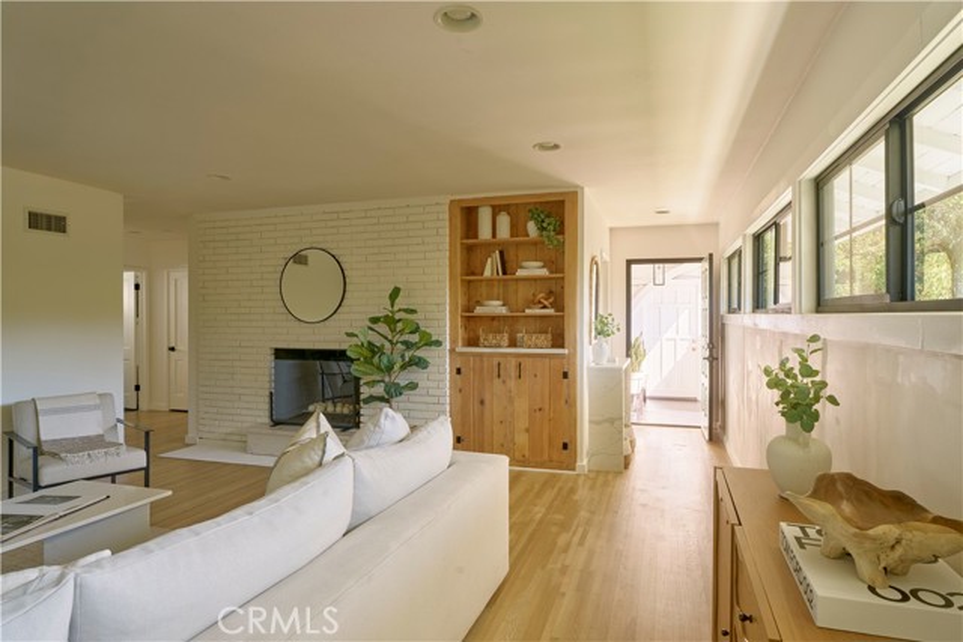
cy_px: 321
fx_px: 535
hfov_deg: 84.0
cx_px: 482
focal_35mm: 20
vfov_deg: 62.0
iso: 100
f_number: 11
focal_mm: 20
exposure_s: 1/40
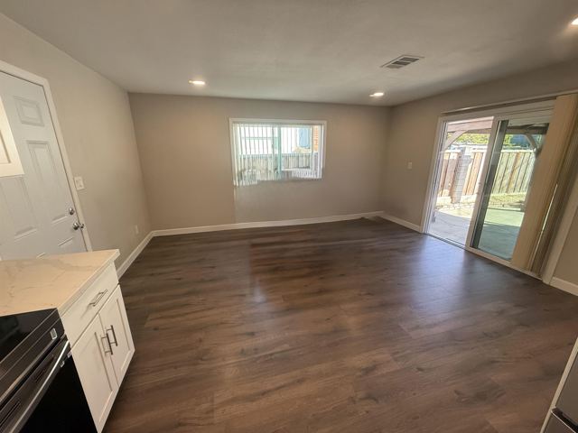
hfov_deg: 102.1
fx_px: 234
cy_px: 216
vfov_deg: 85.7
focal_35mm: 14
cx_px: 289
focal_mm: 2.22
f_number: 2.2
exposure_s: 1/120
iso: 250
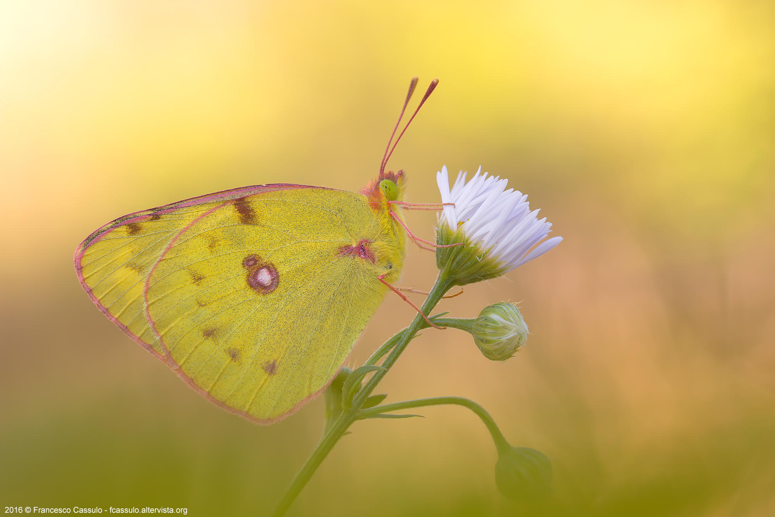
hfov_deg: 13.0
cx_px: 388
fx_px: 3390
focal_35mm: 158
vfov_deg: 8.7
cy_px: 258
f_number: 13
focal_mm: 105
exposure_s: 1/20
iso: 100
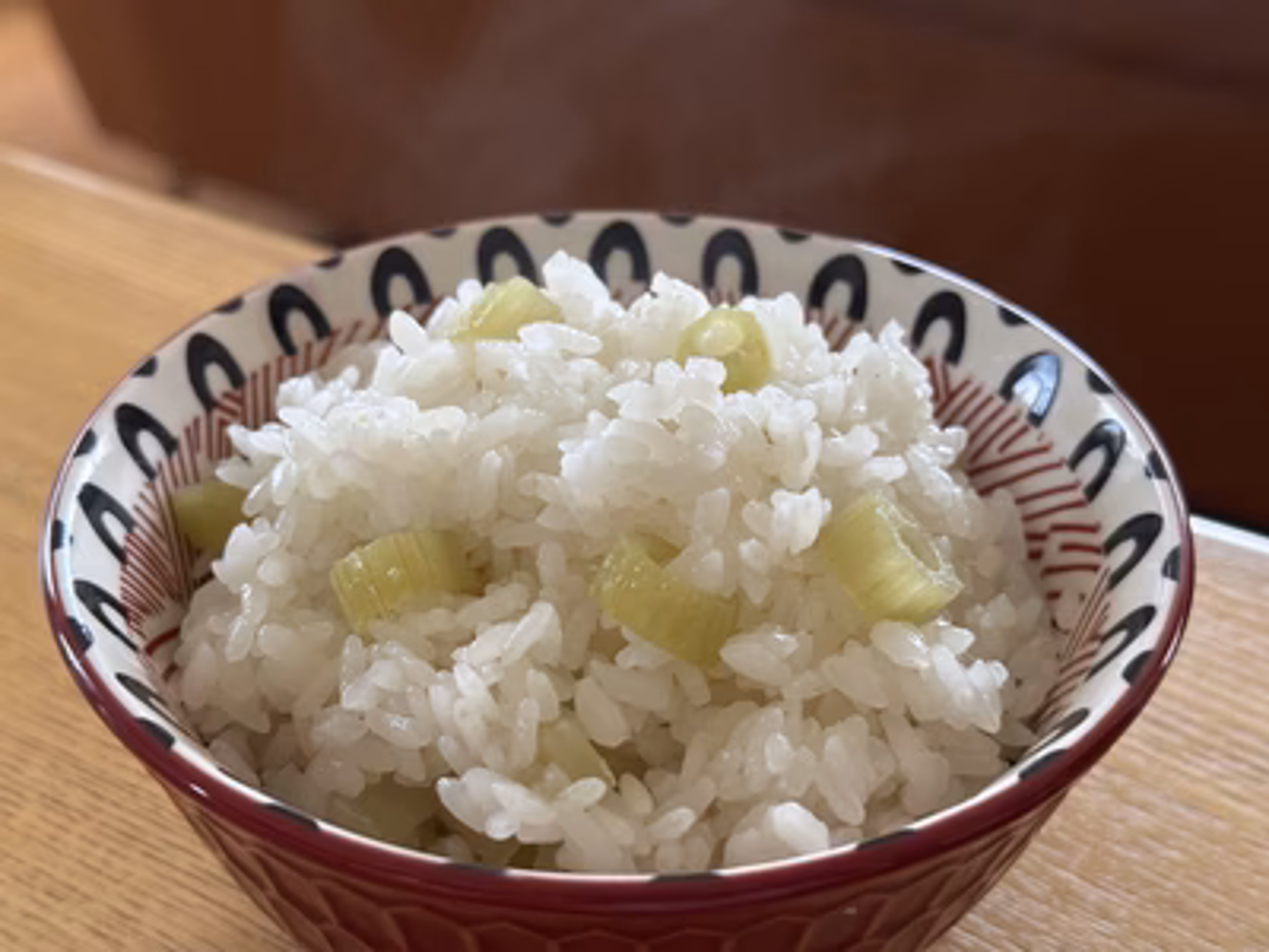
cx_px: 634
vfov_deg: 30.3
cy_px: 476
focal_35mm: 48
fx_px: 1760
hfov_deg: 39.7
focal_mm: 6.76
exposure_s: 1/60
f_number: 1.78
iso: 200
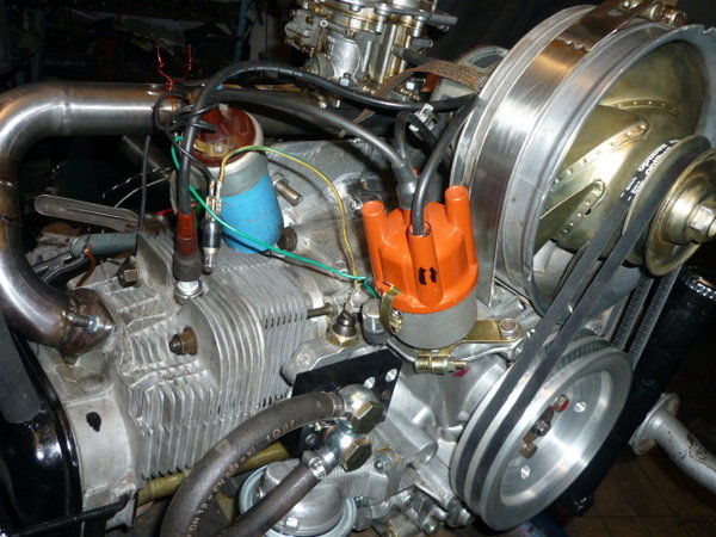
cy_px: 268
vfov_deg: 42.9
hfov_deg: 55.4
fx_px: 683
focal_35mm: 33
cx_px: 358
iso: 100
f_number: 2.8
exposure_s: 1/30
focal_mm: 5.5
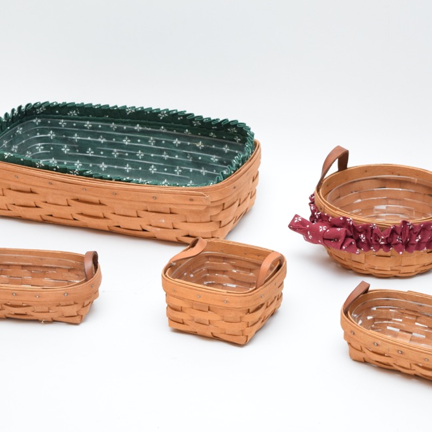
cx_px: 217
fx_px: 1492
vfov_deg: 16.5
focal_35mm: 106
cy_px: 216
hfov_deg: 16.5
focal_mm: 55
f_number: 5.6
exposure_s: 1/60
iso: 1100
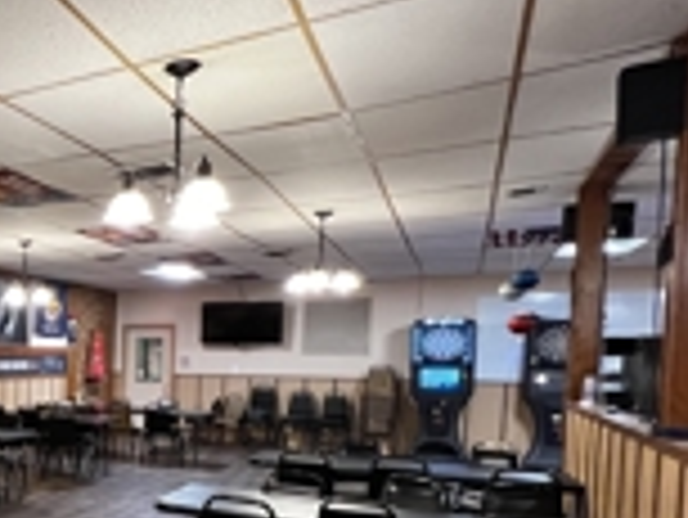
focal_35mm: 34
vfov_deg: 40.4
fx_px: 676
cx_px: -148
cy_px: 401
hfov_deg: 38.7
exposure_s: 1/60
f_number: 1.8
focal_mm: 1.57
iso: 500
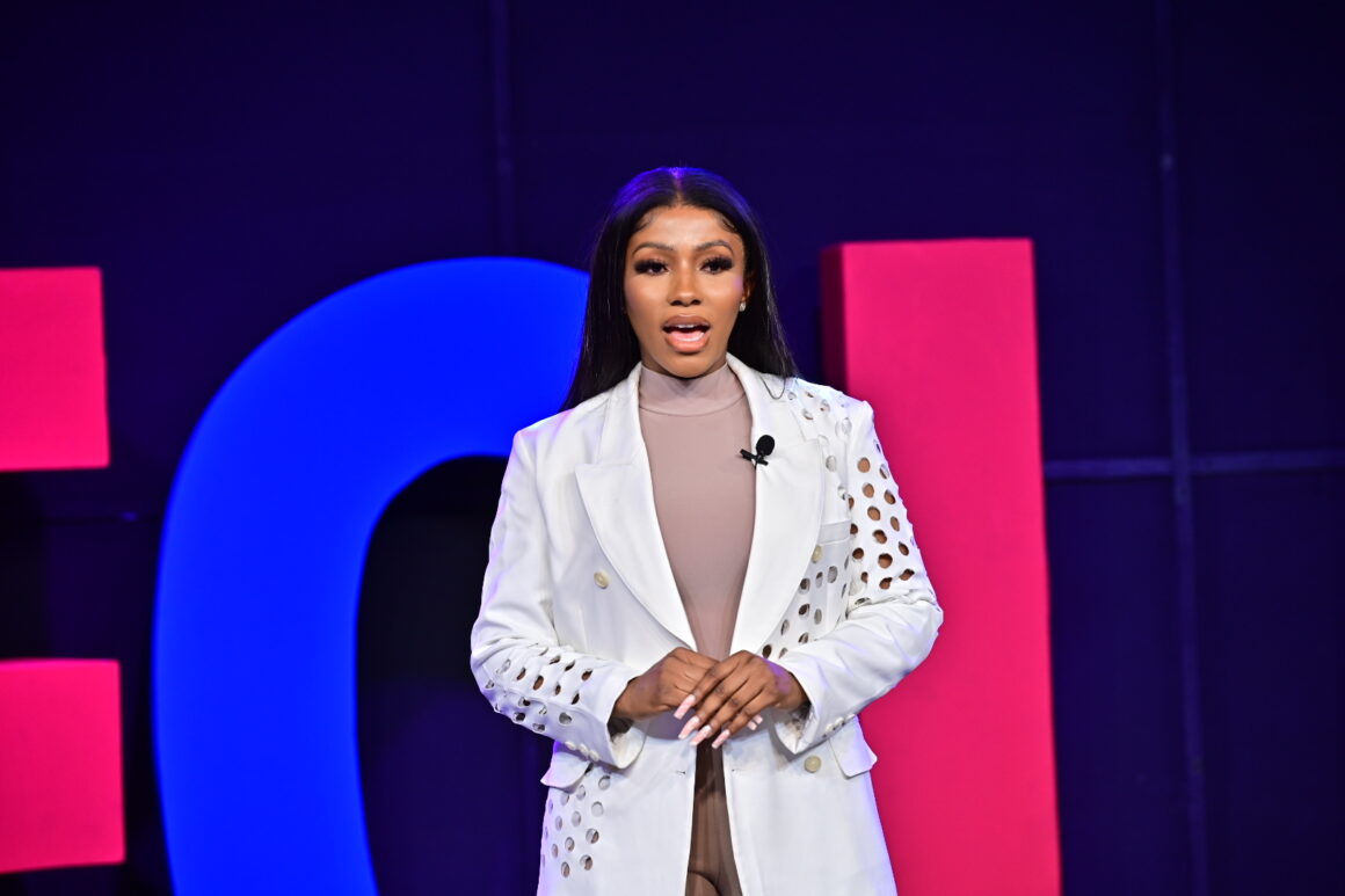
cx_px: 672
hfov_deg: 15.2
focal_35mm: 135
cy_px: 448
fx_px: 5043
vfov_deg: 10.2
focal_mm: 135
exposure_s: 1/400
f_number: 4
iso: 500
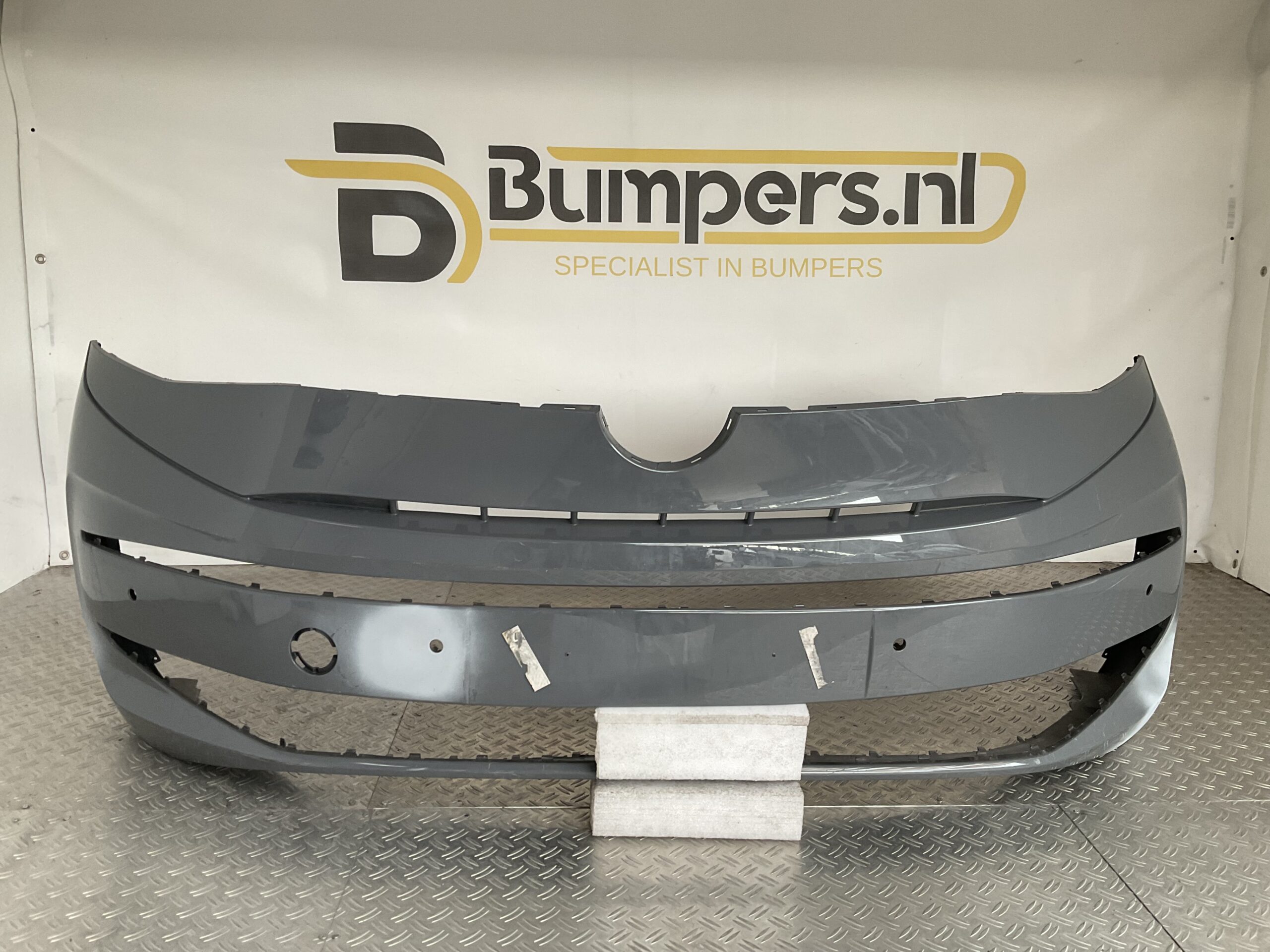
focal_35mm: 29
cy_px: 476
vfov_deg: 48.2
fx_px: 1064
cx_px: 635
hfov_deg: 61.7
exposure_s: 1/60
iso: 50
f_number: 1.8
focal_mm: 3
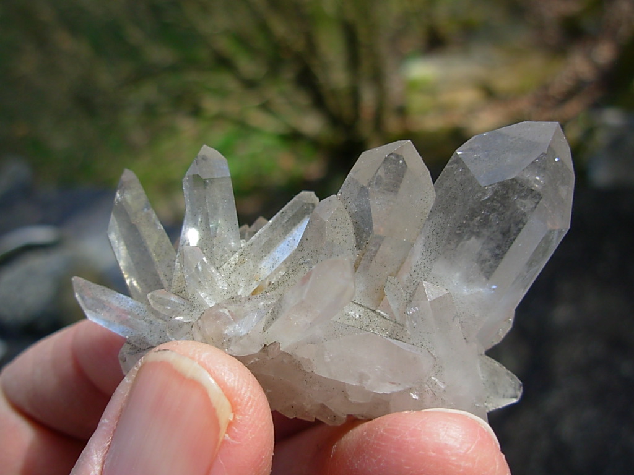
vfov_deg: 37.7
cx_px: 317
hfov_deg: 49.0
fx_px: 696
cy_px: 238
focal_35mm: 38
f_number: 2.9
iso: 50
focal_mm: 6.3
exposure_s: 1/483
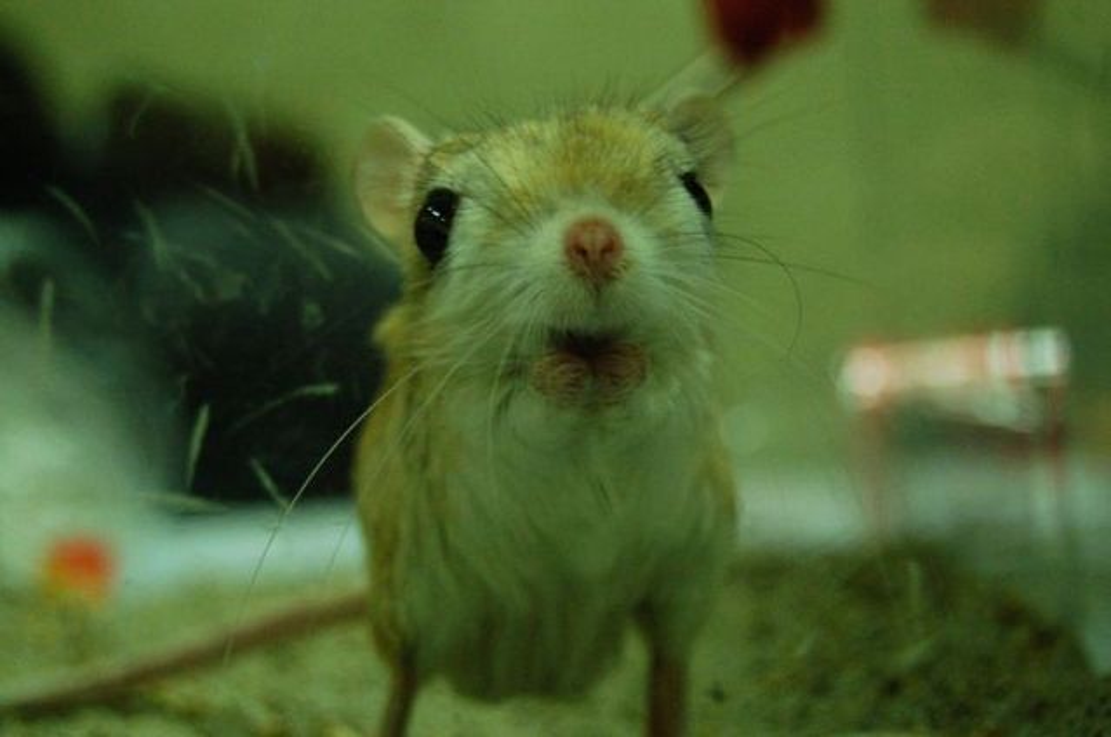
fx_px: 2542
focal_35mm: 82
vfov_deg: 16.5
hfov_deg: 24.7
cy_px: 368
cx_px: 556
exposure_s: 1/40
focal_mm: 55
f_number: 5.6
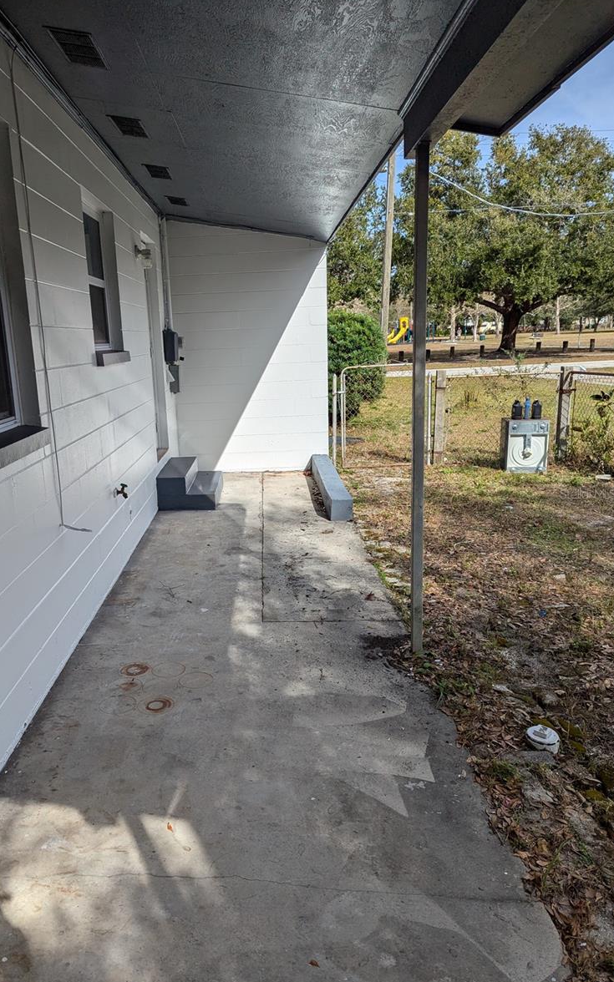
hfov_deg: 47.3
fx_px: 696
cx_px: 242
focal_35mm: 26
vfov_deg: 70.4
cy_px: 494
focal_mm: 6.81
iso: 44
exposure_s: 1/3058
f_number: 1.85
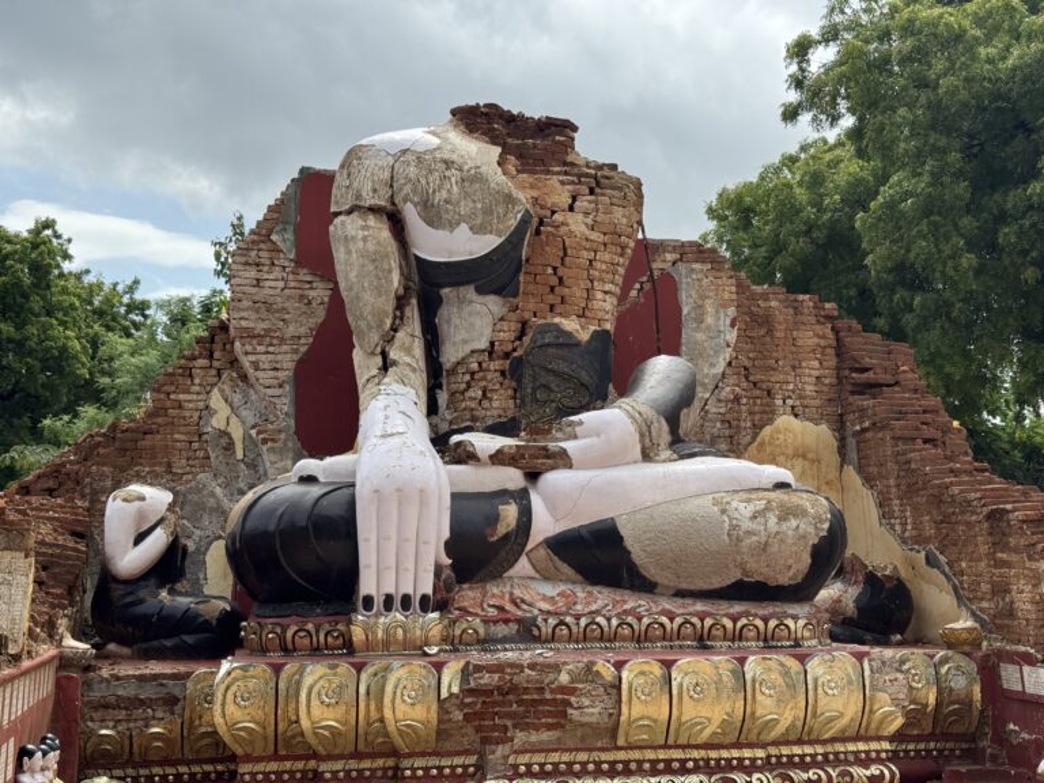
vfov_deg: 30.3
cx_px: 522
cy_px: 392
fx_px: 1448
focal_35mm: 48
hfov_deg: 39.7
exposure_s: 1/4608
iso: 64
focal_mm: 6.76
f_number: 1.78
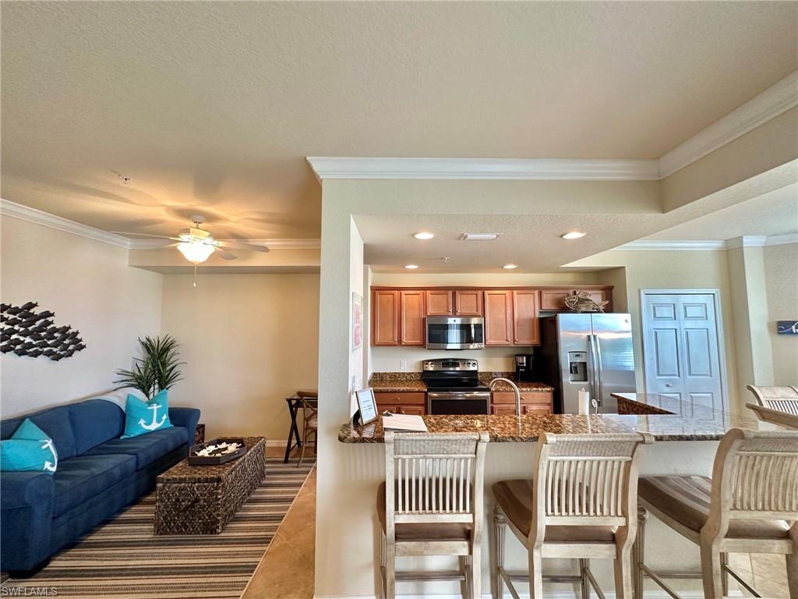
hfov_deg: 102.1
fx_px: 323
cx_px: 399
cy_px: 300
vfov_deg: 85.7
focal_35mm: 14
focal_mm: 2.22
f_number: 2.2
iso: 200
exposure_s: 1/60
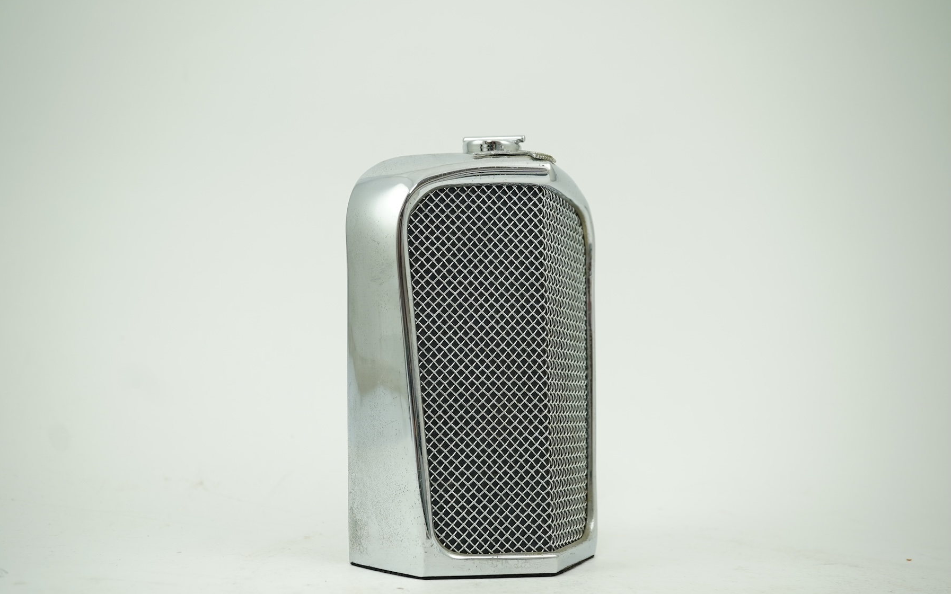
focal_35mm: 46
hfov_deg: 43.5
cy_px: 310
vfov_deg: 28.0
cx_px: 475
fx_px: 1192
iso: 250
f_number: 7.1
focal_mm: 30
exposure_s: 1/40
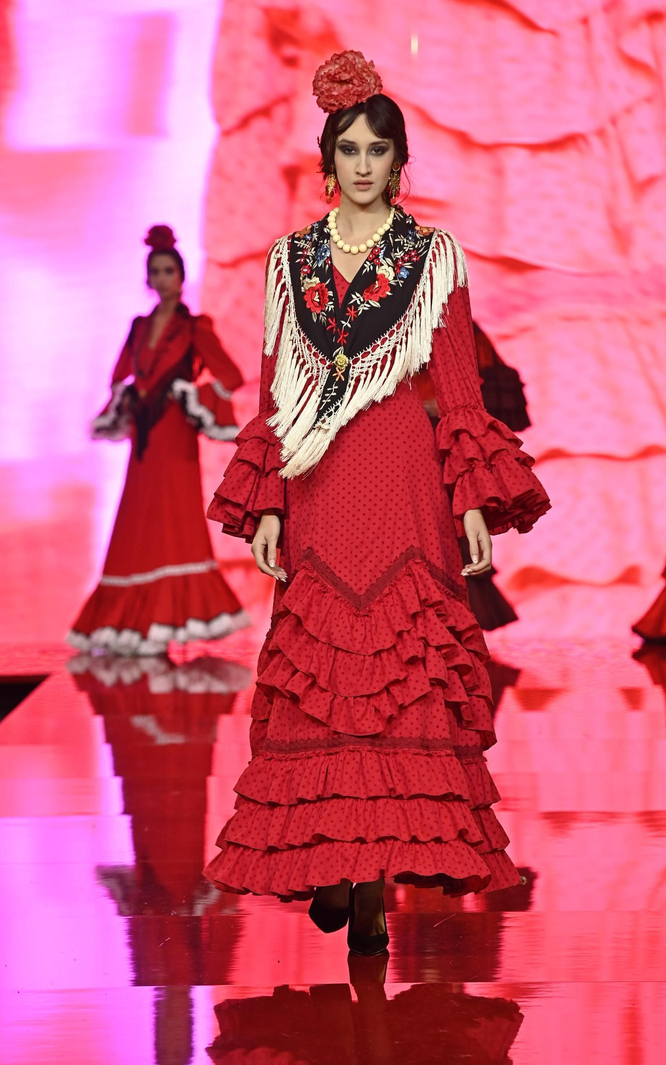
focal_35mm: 130
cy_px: 555
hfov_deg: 10.1
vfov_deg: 16.1
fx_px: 3776
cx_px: 354
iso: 800
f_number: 4
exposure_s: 1/320
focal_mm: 120
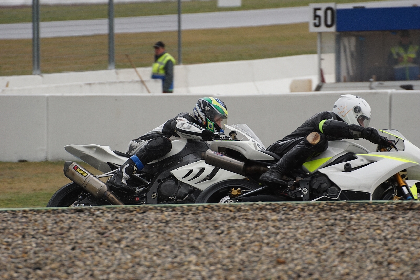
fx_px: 4374
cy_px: 140
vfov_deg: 3.7
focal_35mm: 375
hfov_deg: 5.5
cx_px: 210
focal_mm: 250
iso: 500
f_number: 6.3
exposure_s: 1/800
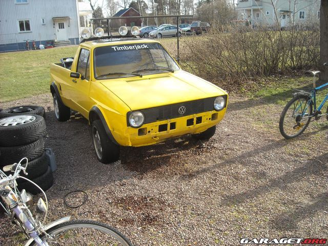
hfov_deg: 52.6
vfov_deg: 40.7
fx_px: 332
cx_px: 164
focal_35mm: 35
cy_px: 123
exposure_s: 1/228
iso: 64
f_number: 2.8
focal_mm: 5.7
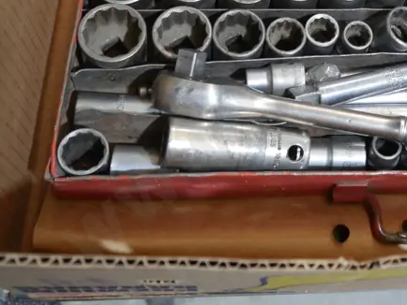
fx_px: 776
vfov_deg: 21.1
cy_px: -36
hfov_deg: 26.9
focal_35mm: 66
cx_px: 454
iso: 320
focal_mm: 14
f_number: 3.5
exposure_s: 1/60
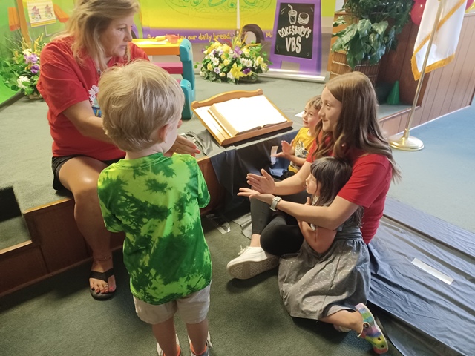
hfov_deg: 69.4
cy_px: 178
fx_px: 343
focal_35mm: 25
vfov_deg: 54.9
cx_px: 238
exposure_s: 1/20
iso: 800
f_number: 1.8
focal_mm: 4.6
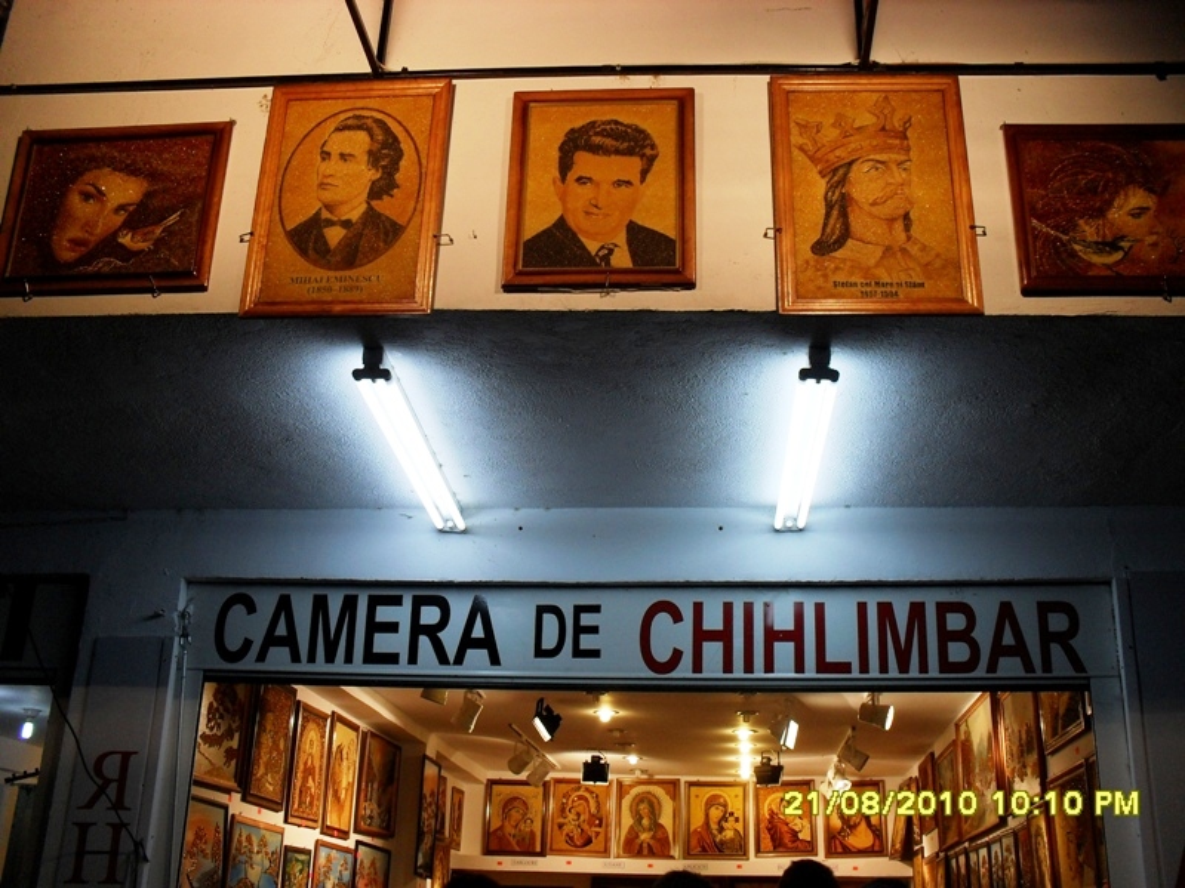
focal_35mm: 35
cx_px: 592
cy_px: 444
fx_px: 1198
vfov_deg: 40.7
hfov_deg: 52.6
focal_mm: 6.3
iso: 100
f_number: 3.2
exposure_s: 1/90
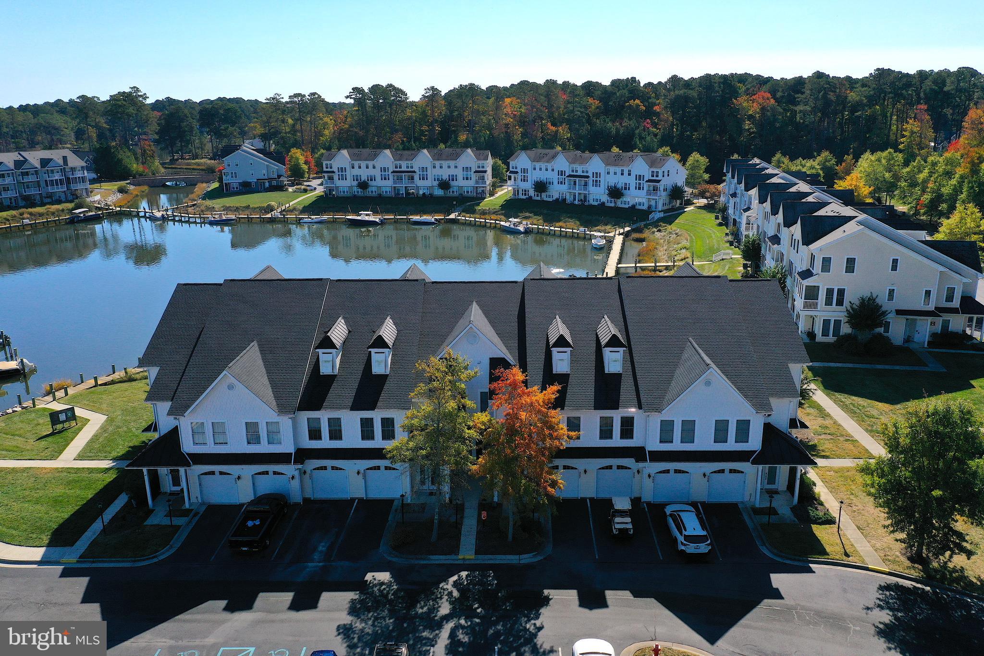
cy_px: 328
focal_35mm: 28
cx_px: 492
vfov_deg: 46.4
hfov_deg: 65.5
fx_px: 765
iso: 100
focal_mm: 10.26
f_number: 6.3
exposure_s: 1/640
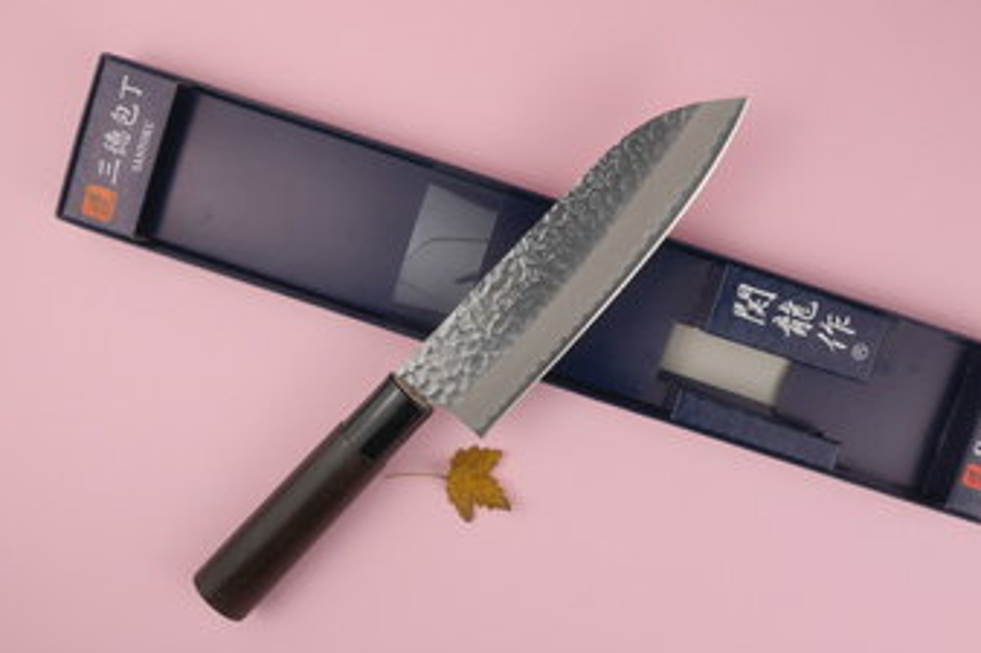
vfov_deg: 36.8
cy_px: 302
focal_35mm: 36
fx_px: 980
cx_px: 528
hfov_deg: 53.1
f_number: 7.1
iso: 400
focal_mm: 18
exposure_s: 1/125
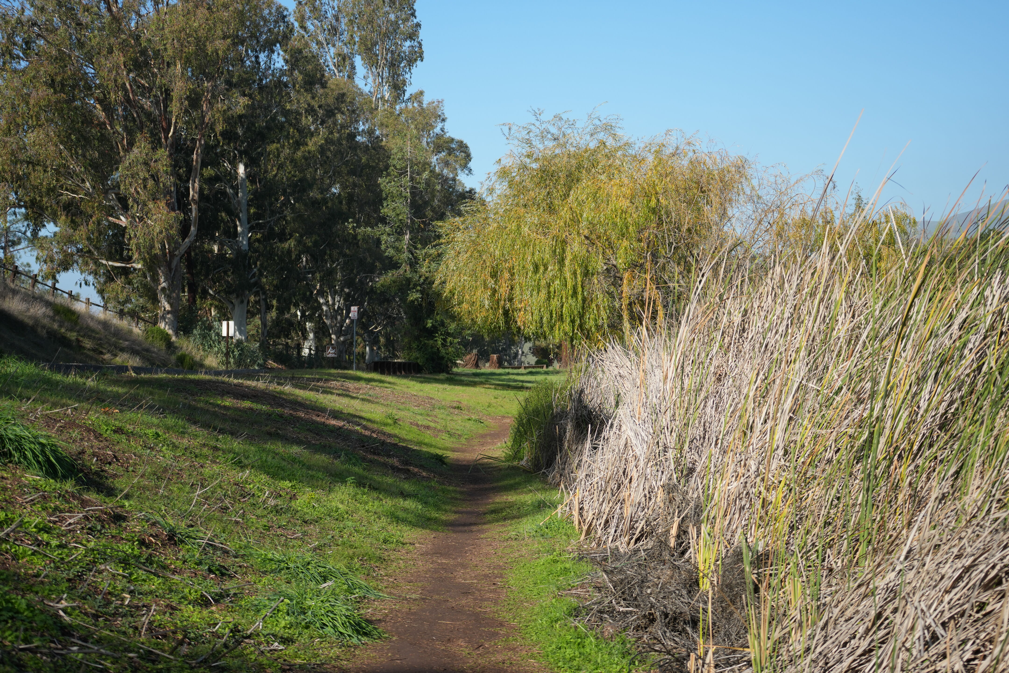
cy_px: 336
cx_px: 504
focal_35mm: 66
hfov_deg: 30.5
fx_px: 1850
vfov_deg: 20.6
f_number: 5.6
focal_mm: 66
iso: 320
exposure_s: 1/1250
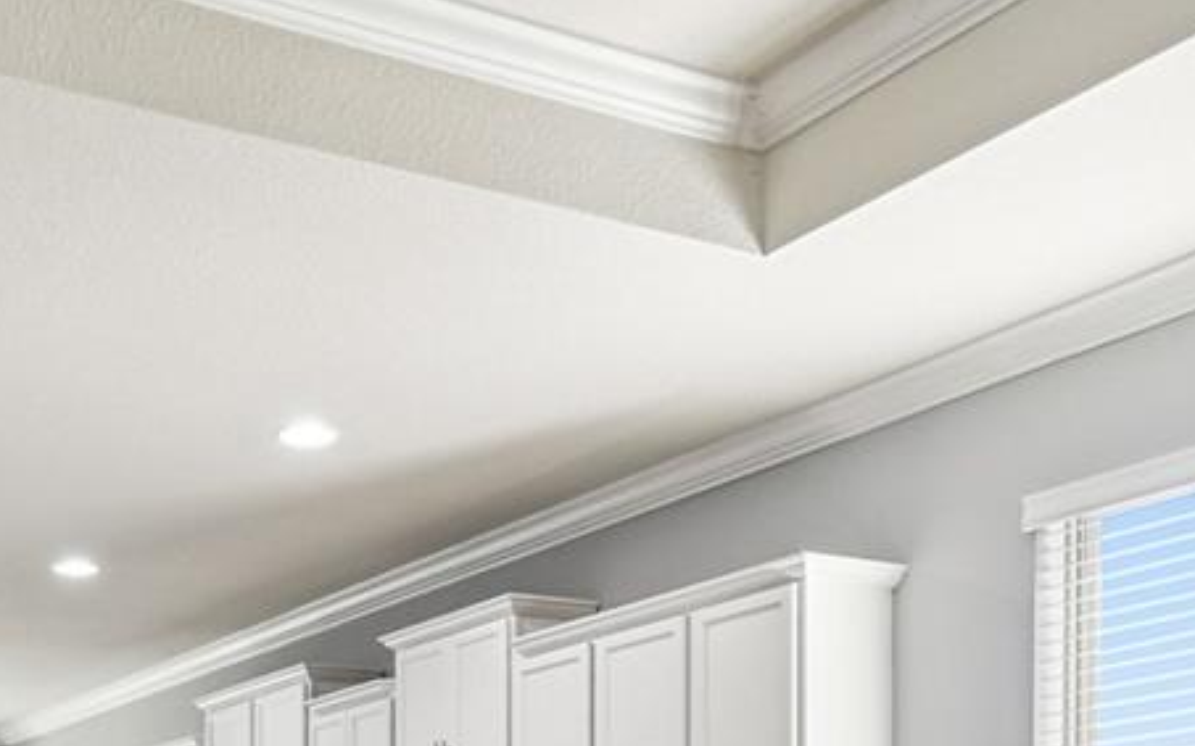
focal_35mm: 54
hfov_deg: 36.8
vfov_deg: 21.3
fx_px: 1758
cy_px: 1018
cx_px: 322
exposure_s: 1/8
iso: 100
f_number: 7.1
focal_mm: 10
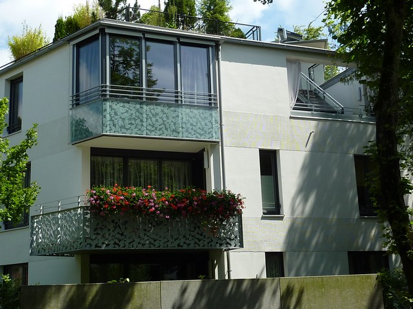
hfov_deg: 37.5
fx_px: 608
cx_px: 206
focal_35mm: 51
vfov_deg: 28.6
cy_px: 154
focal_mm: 4.7
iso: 80
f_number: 4.5
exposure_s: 1/500
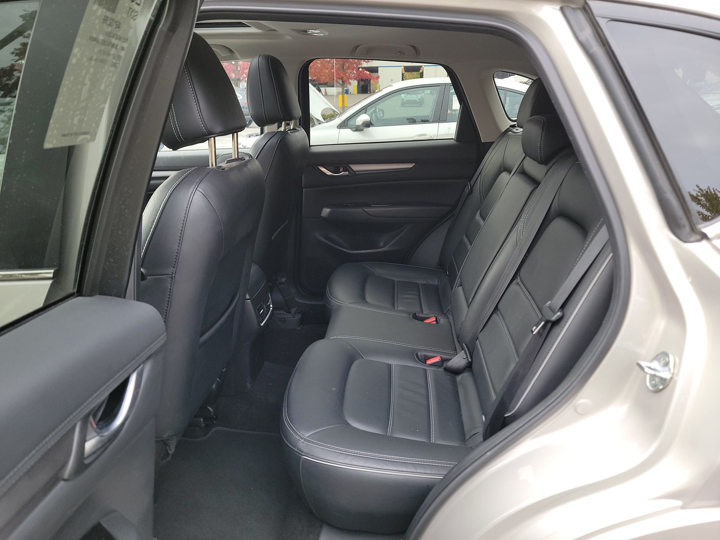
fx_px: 499
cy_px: 270
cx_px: 360
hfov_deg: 71.6
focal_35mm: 24
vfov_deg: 56.8
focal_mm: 6.7
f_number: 1.8
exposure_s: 1/59
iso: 101
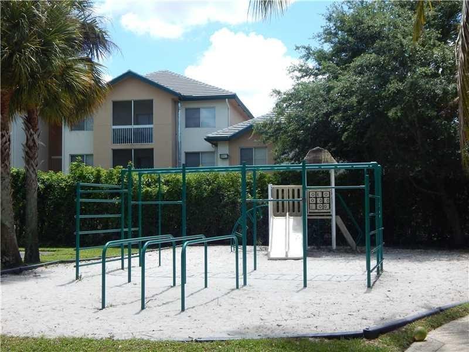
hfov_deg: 39.7
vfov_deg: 30.3
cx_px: 234
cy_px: 176
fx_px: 650
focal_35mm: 48
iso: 125
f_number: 3.7
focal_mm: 8.6
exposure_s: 1/800
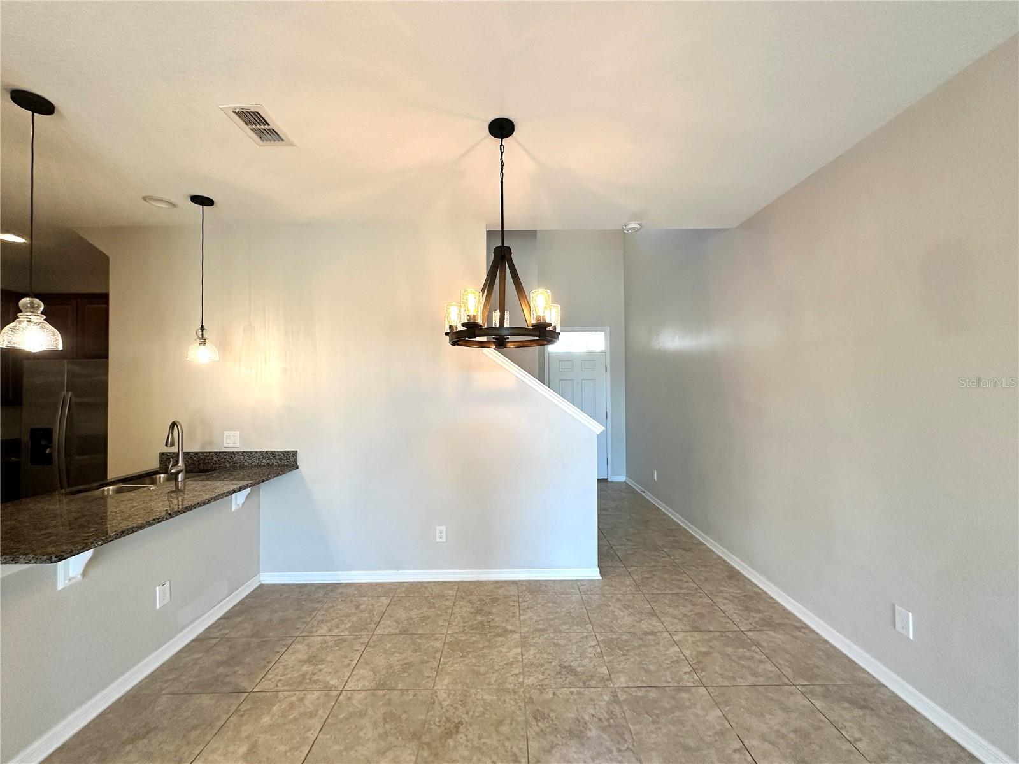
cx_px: 510
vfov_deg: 85.7
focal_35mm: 14
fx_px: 412
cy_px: 382
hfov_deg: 102.1
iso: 160
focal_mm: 2.22
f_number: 2.2
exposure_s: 1/120
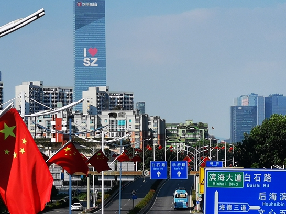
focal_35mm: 136
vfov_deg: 10.9
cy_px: 130
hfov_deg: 14.5
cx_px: 134
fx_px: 1123
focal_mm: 3.95
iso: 50
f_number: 2.4
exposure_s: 1/1538
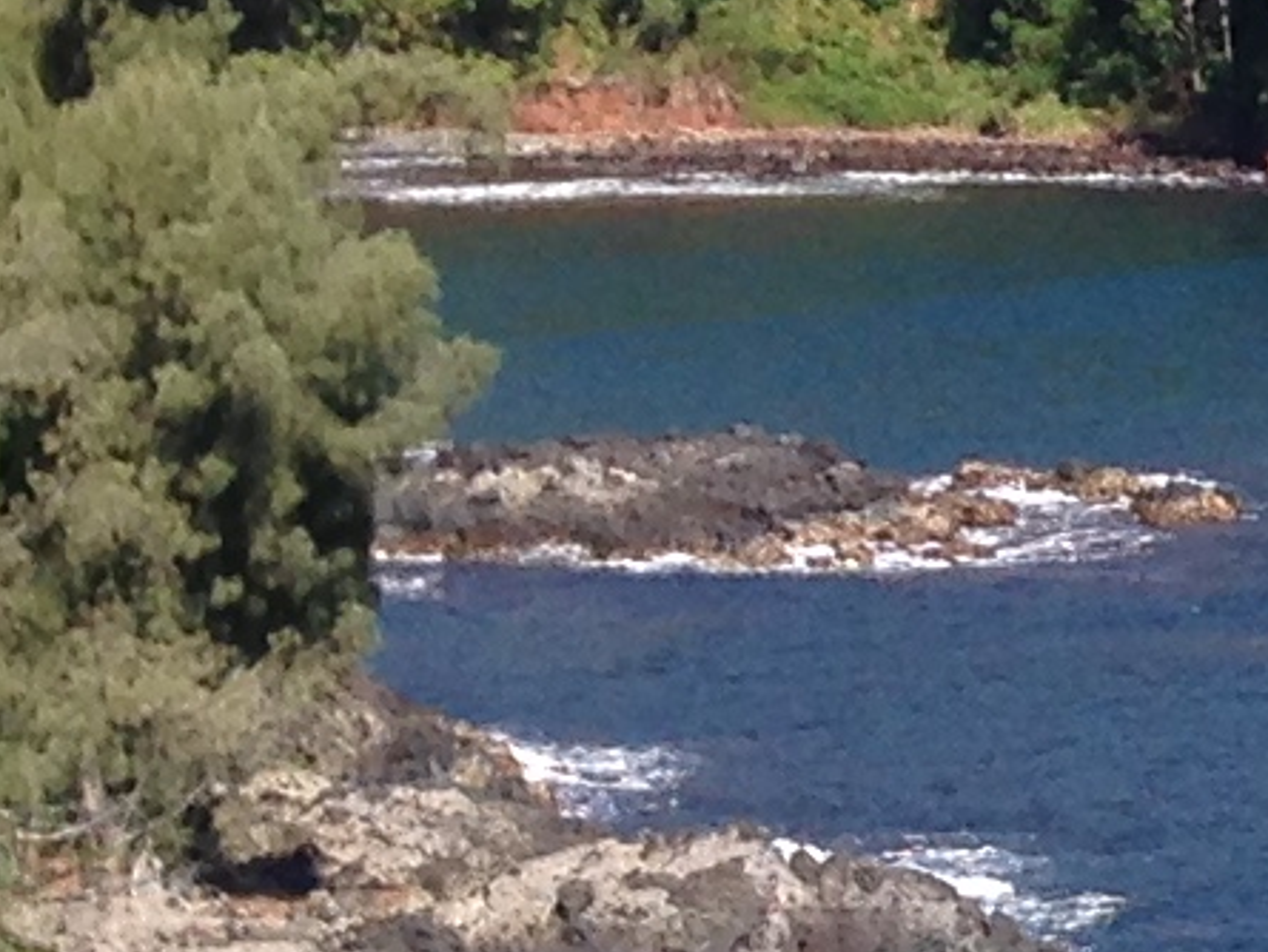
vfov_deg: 6.1
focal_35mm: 242
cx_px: 3214
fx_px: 8867
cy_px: 482
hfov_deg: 7.5
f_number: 2.4
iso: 50
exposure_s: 1/1261
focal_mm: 4.12
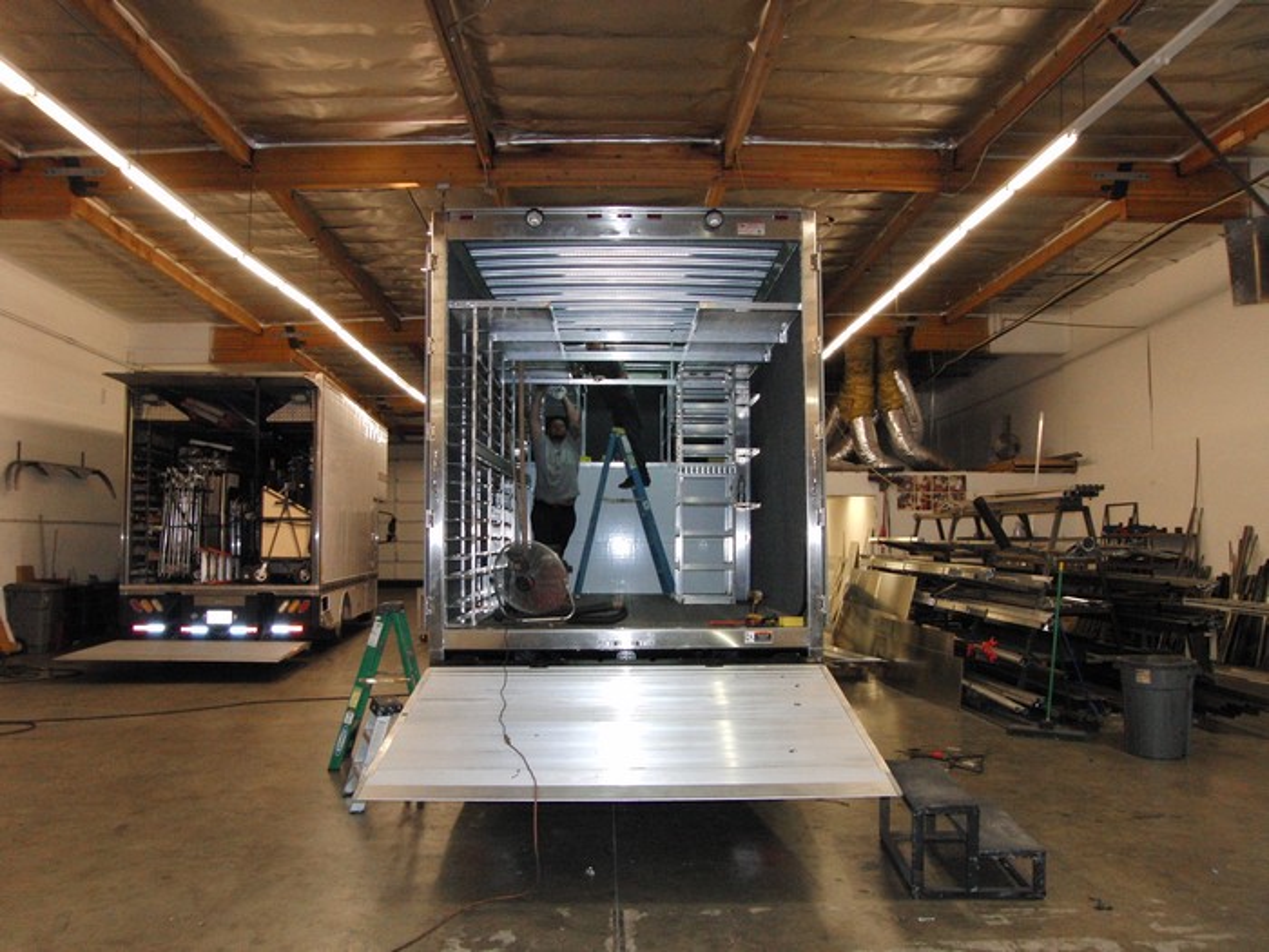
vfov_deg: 53.1
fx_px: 953
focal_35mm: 26
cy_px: 476
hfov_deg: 67.3
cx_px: 634
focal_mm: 4.6
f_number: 2.8
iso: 400
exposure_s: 1/60
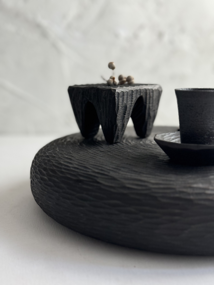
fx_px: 396
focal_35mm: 48
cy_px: 142
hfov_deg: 30.3
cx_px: 107
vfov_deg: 39.7
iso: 250
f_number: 1.78
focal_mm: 6.76
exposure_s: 1/60
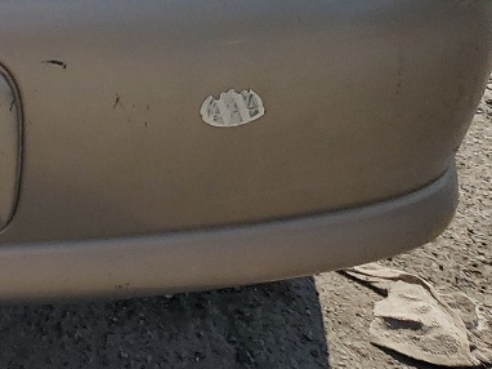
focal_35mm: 109
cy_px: -276
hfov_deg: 15.9
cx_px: -337
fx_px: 1548
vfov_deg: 12.5
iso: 50
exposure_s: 1/5000
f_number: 1.5
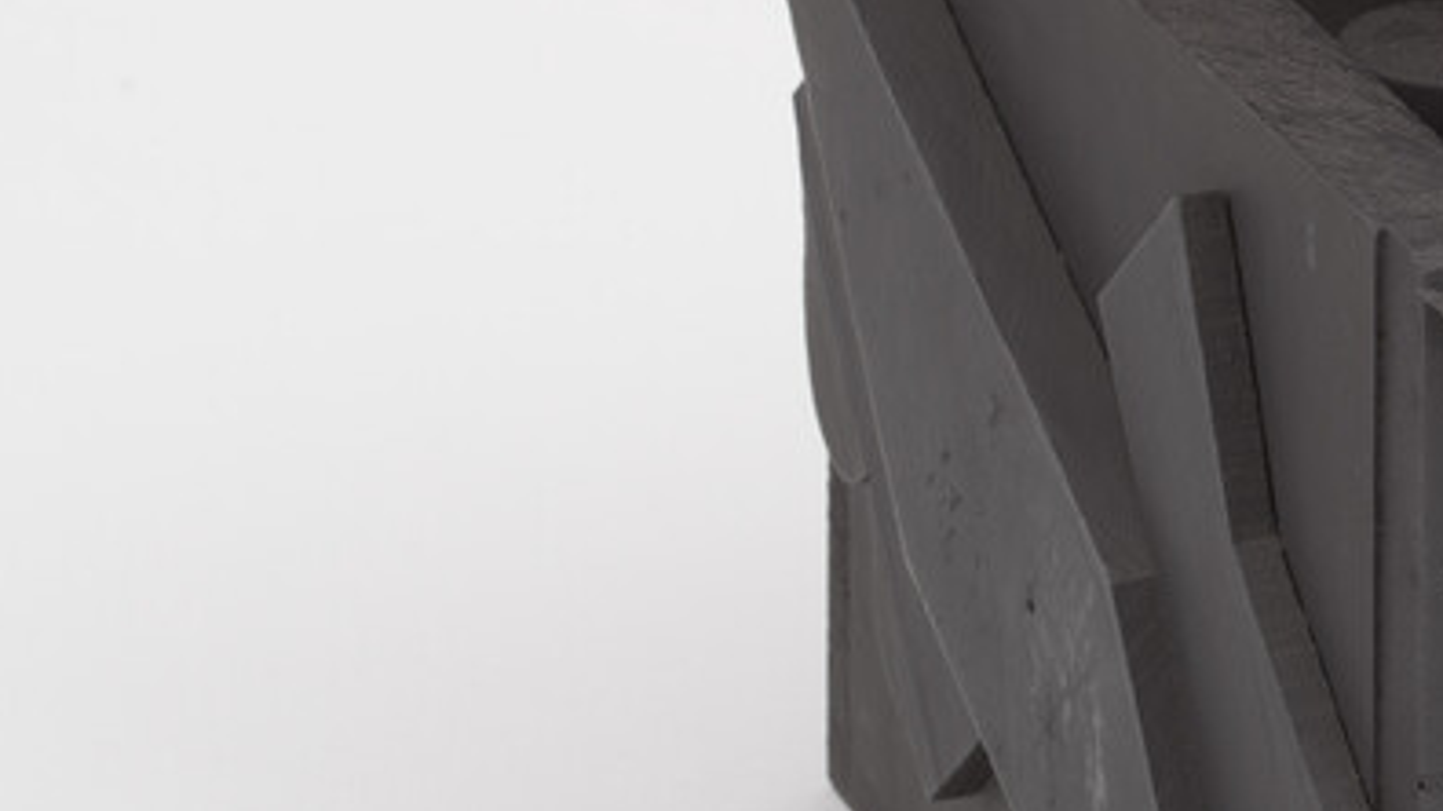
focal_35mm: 340
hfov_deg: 6.3
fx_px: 13007
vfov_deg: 3.6
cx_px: 2312
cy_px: 15
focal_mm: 120
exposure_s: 1/125
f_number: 13
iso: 64
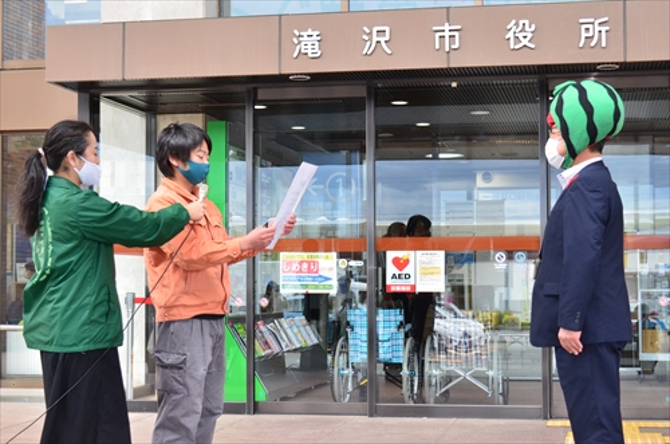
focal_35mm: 66
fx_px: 1226
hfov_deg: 30.6
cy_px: 222
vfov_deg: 20.5
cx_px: 335
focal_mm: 44
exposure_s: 1/250
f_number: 5.6
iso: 1100
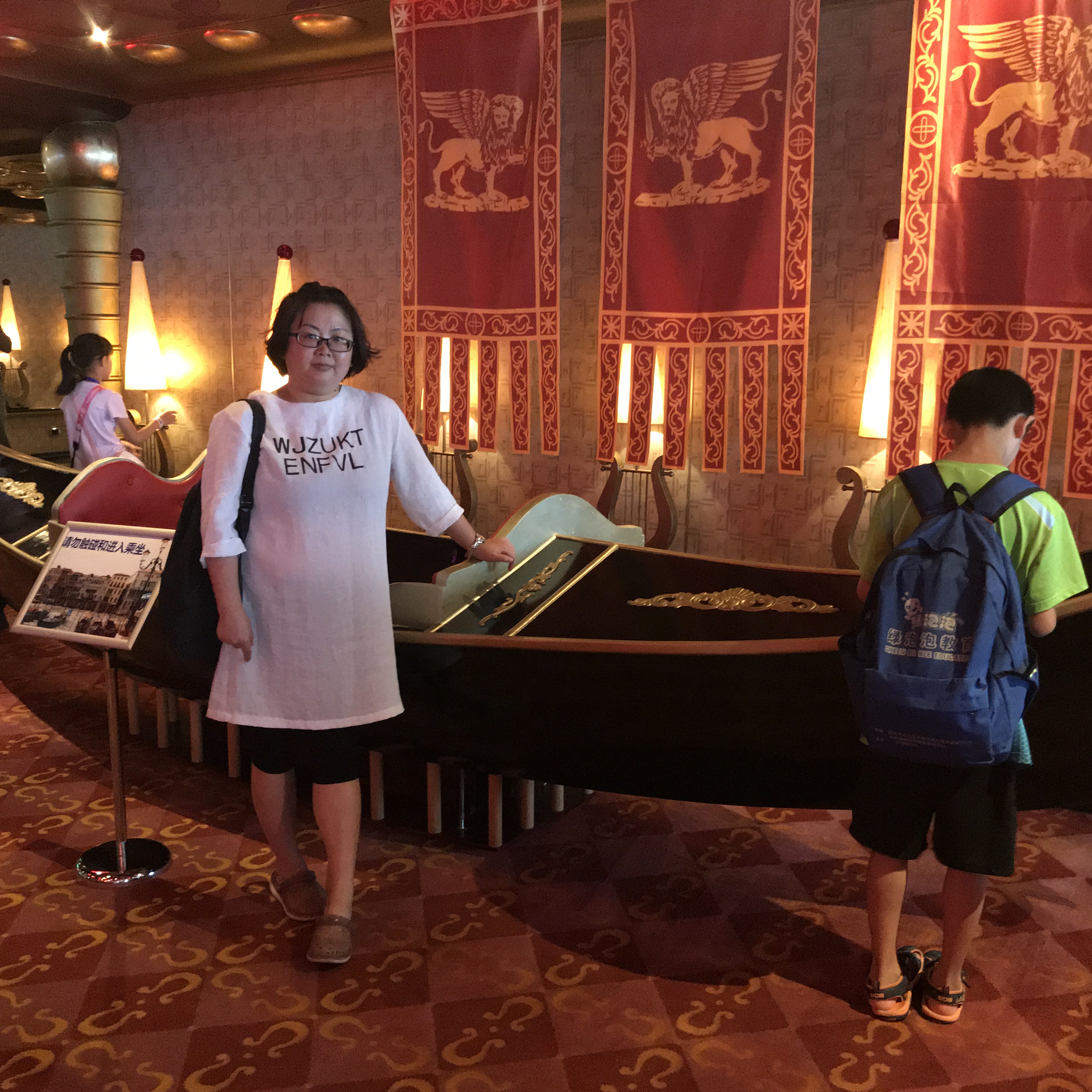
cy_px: 558
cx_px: 571
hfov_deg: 48.4
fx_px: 1213
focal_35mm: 34
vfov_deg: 48.4
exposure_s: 1/15
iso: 320
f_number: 1.8
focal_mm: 3.99
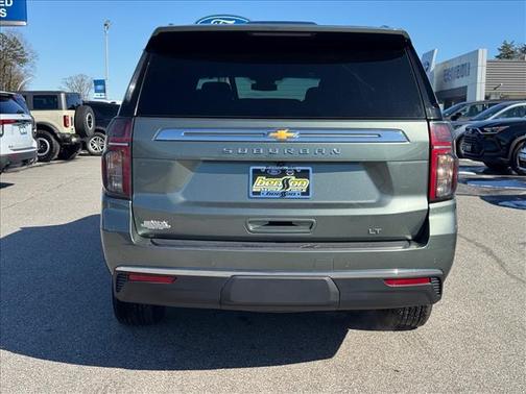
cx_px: 263
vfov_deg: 30.3
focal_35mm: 48
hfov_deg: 39.7
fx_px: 729
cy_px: 197
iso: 64
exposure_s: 1/2959
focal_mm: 6.76
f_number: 1.78
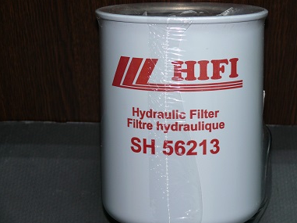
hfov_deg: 18.9
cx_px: 172
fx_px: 891
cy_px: 104
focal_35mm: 104
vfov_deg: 14.2
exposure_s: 1/30
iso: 100
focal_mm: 18.6
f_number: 3.2
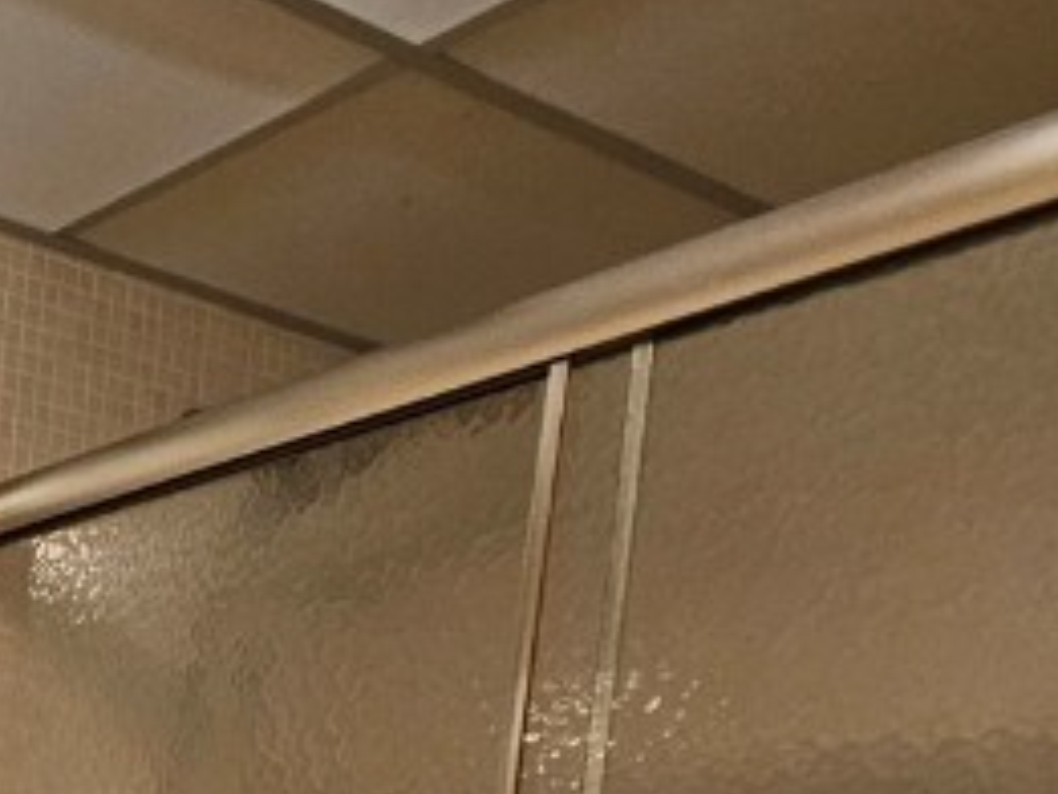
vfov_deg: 22.8
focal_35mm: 51
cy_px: 1215
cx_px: -584
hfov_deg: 26.0
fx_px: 1559
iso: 200
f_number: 2.2
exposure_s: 1/60
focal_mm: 2.2
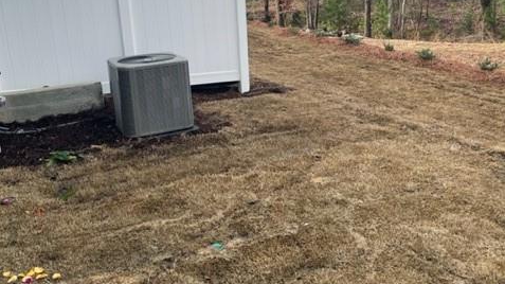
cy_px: 97
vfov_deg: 31.0
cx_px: 253
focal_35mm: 38
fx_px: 509
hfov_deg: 52.8
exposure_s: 1/1114
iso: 32
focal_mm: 4.2
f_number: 1.6
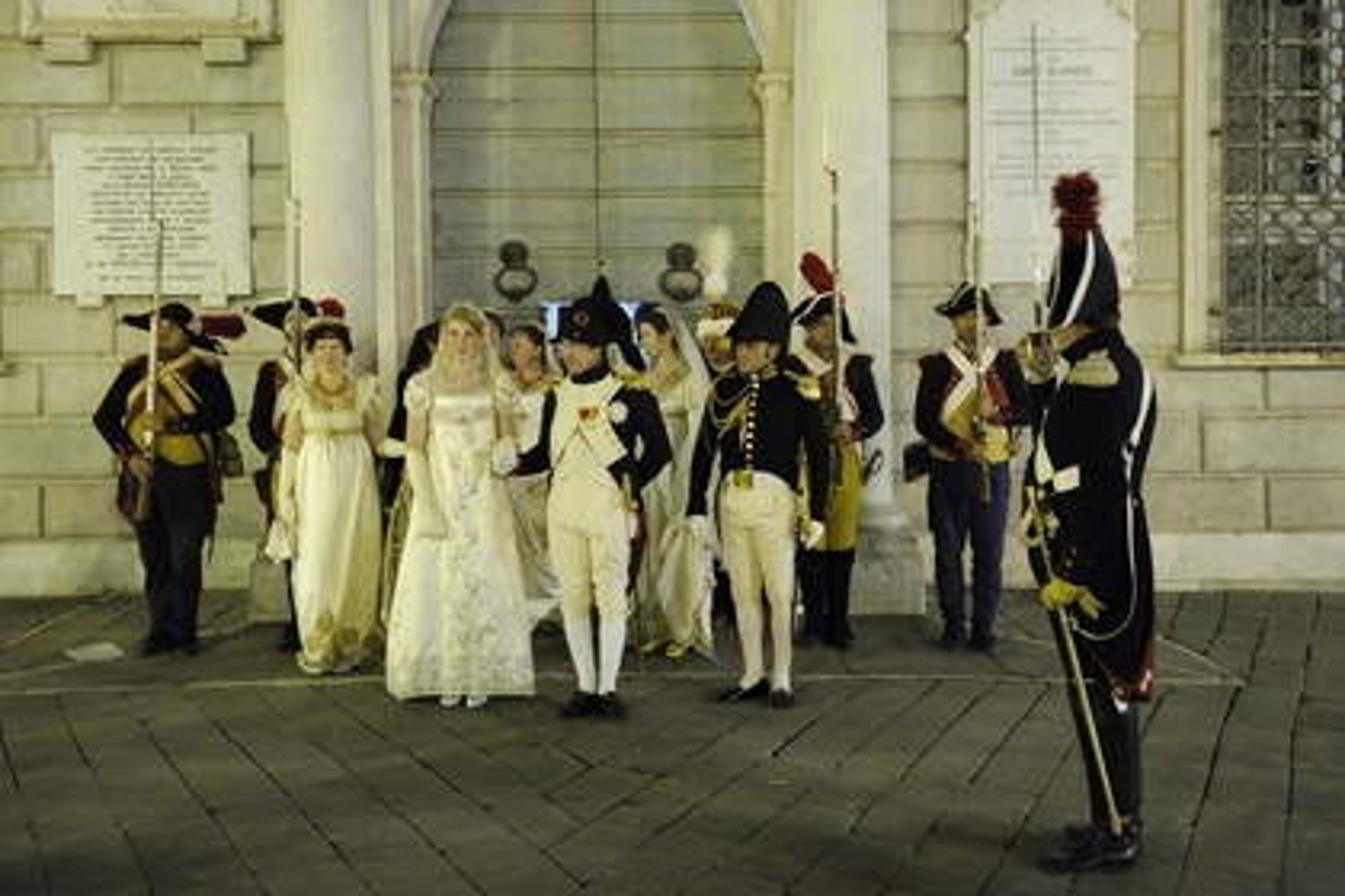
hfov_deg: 53.1
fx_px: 1345
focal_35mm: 36
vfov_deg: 36.9
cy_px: 448
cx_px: 672
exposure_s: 1/15
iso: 1600
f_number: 2.8
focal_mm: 36
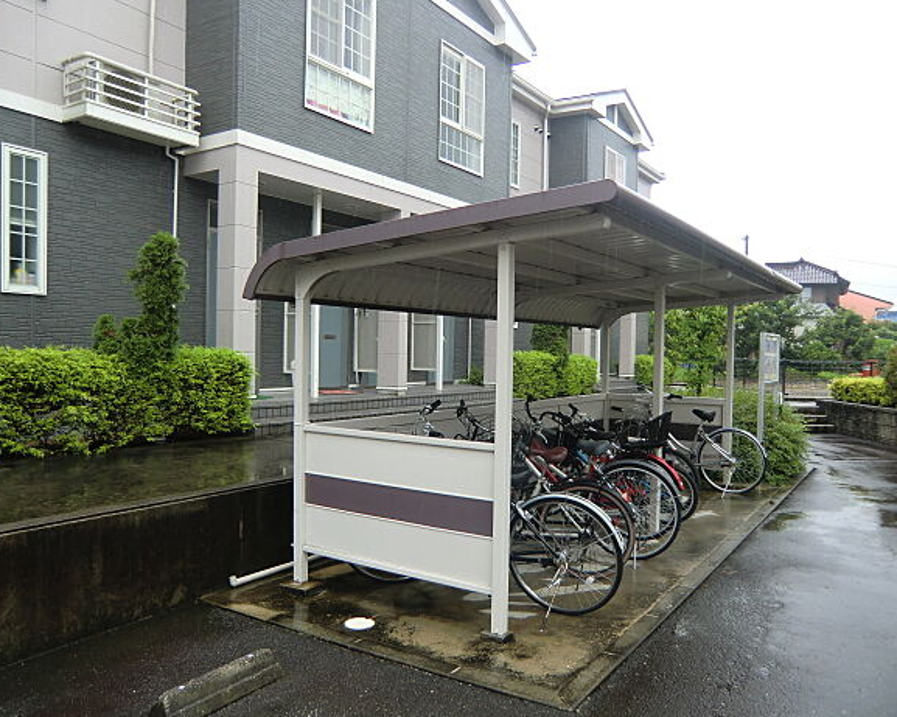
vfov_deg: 54.9
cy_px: 372
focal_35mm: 26
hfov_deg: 66.0
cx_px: 476
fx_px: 690
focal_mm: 4.3
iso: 64
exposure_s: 1/125
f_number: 3.2
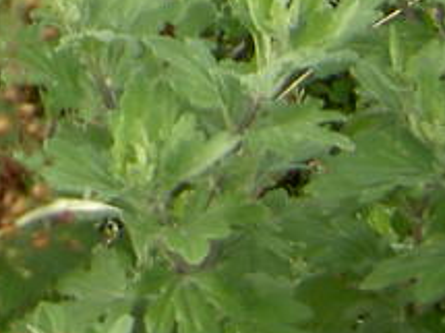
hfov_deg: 6.6
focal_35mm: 290
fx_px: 3726
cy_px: -620
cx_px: -505
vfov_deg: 4.9
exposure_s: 1/60
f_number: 2.8
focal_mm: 8
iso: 50
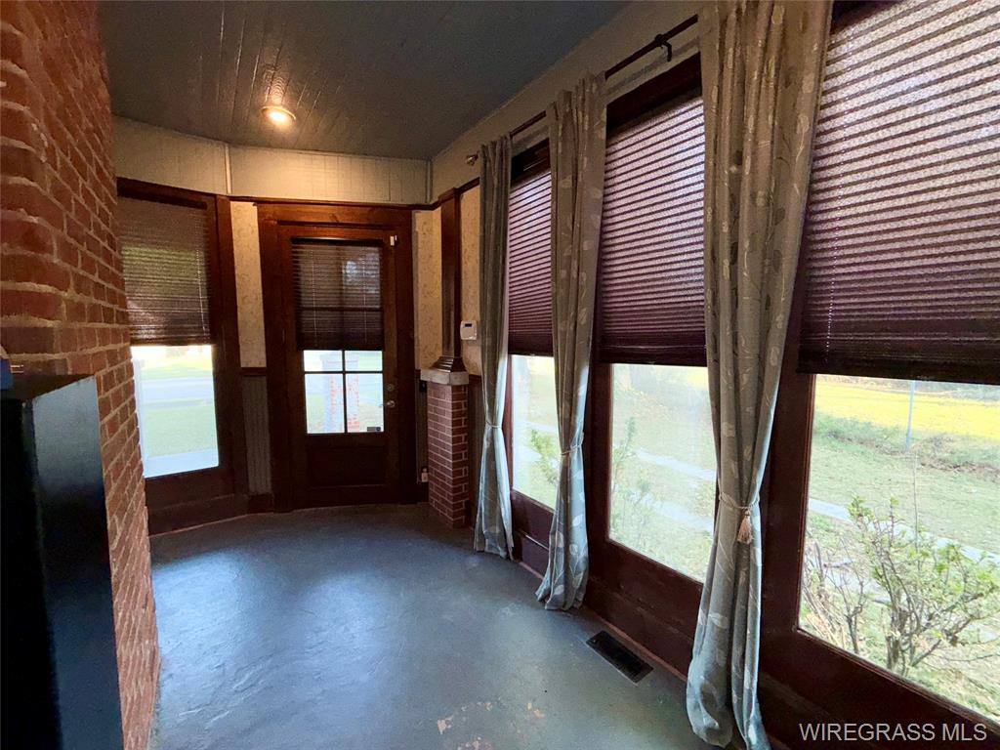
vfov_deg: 85.7
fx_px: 404
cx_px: 500
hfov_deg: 102.1
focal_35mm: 14
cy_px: 375
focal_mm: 2.22
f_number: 2.2
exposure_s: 1/122
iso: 80
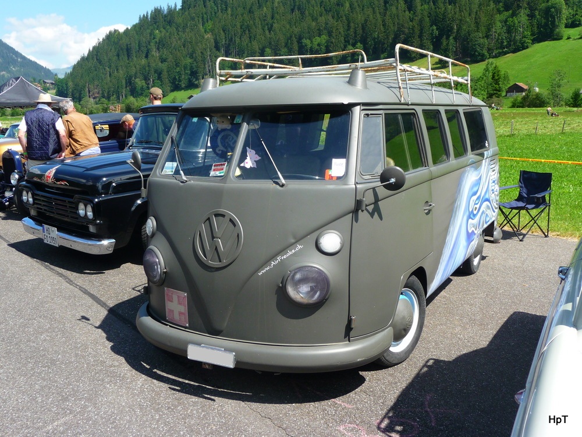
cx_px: 291
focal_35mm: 38
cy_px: 218
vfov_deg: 37.7
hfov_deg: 49.0
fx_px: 639
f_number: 3.8
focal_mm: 6.3
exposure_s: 1/500
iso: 100
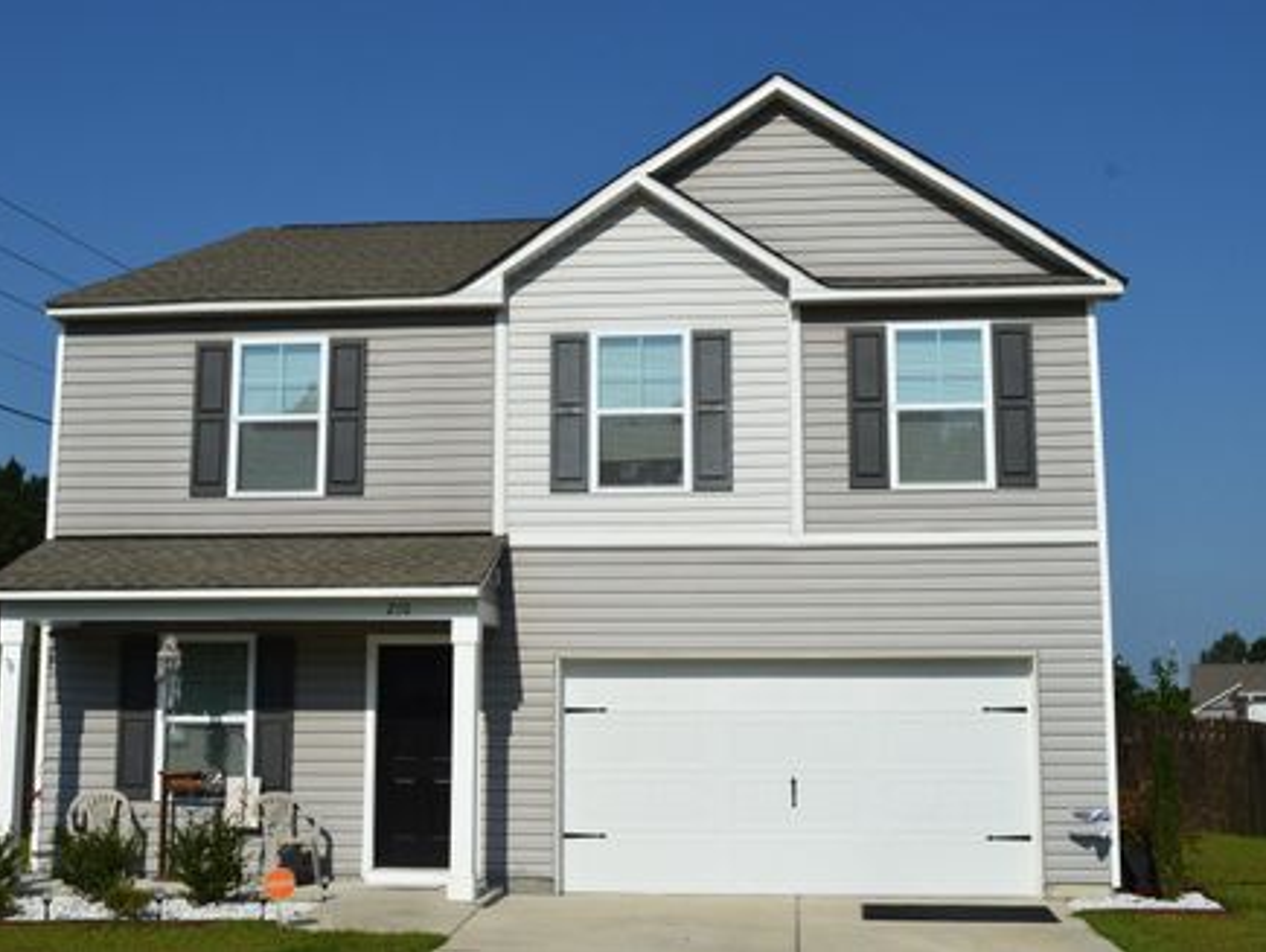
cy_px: 472
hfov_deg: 43.8
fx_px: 1574
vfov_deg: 33.6
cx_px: 602
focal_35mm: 43
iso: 200
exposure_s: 1/500
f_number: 11
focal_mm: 26
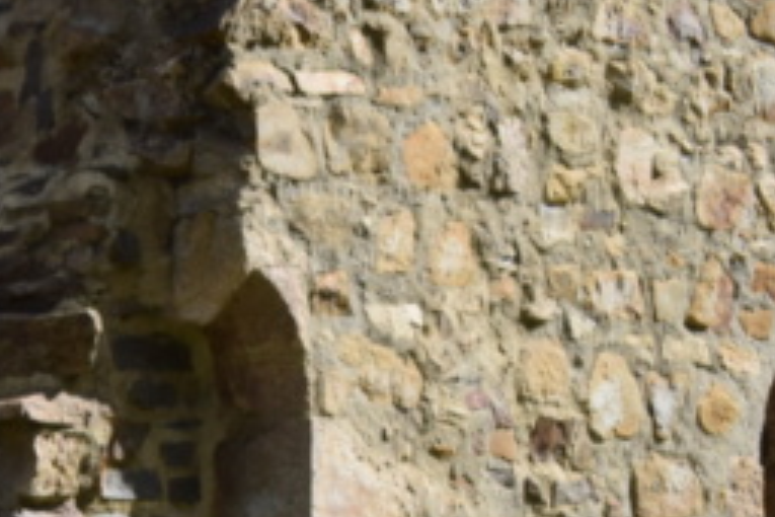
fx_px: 4200
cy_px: 958
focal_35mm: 195
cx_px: -778
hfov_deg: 9.8
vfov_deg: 6.9
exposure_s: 1/320
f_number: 9
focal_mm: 31
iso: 200
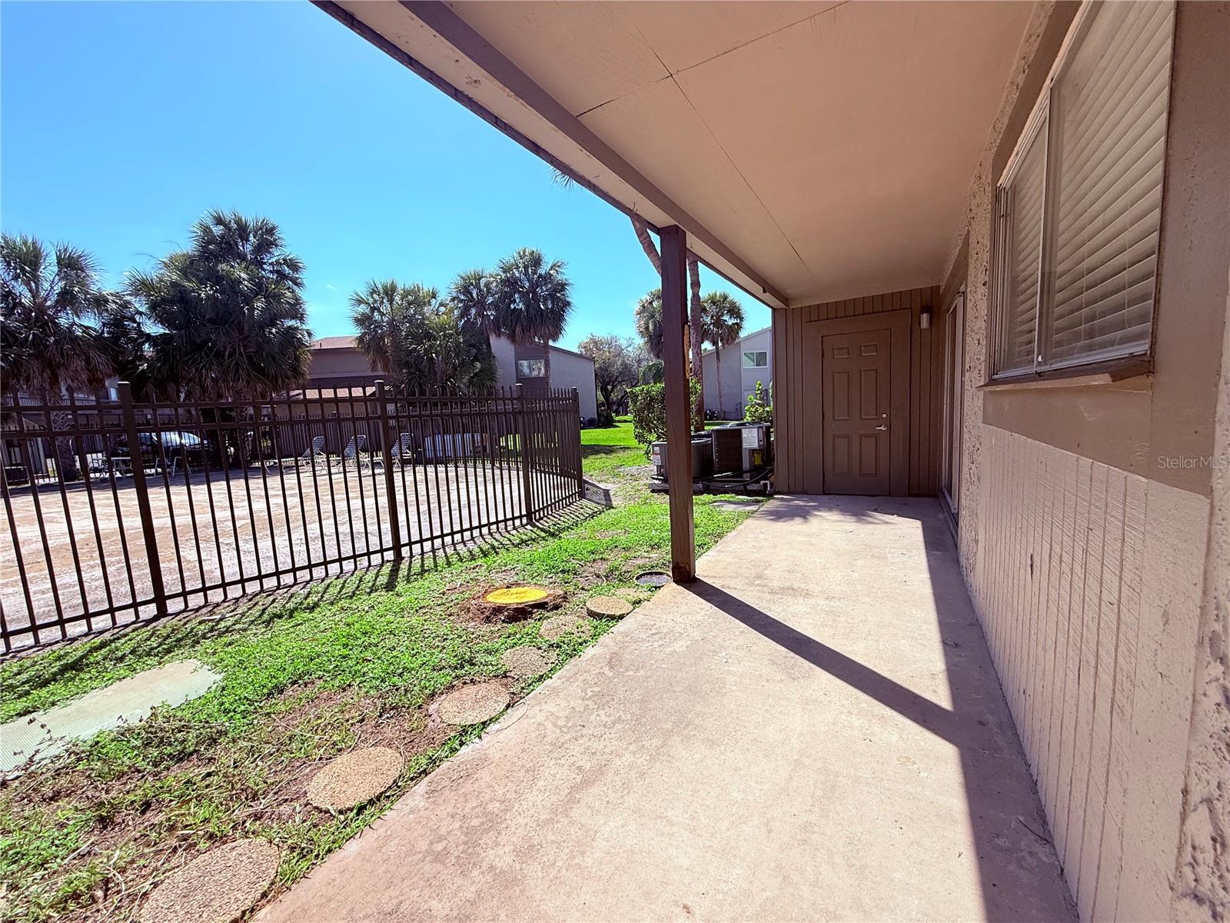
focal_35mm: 14
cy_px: 462
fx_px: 497
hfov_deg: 102.1
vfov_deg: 85.7
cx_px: 615
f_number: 2.2
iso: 50
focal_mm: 2.22
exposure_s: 1/1848
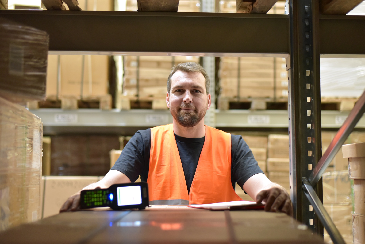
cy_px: 122
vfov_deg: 27.0
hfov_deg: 39.6
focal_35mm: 50
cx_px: 182
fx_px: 507
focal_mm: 50
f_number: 2.2
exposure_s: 1/125
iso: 2500
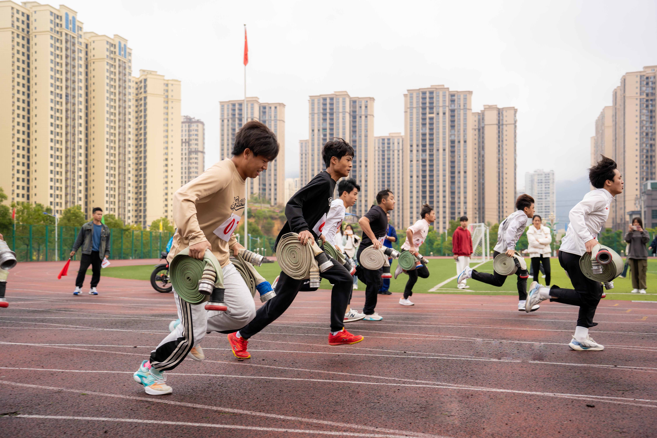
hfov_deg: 51.9
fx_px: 675
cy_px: 219
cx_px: 328
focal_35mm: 37
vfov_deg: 35.9
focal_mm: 37
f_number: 3.5
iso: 200
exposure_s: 1/640
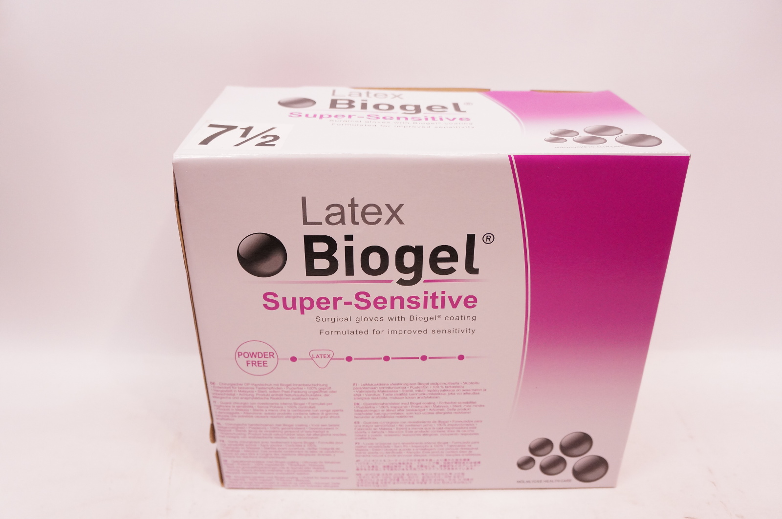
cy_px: 260
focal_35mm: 30
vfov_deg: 43.5
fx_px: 651
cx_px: 391
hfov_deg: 62.0
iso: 1600
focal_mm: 20
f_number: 3.5
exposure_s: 1/160
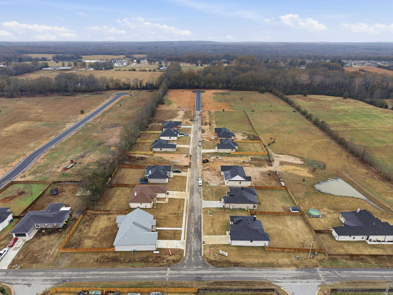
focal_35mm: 24
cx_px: 196
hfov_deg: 71.6
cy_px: 148
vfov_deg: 56.8
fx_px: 272
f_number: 1.8
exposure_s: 1/1500
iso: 190
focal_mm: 8.7
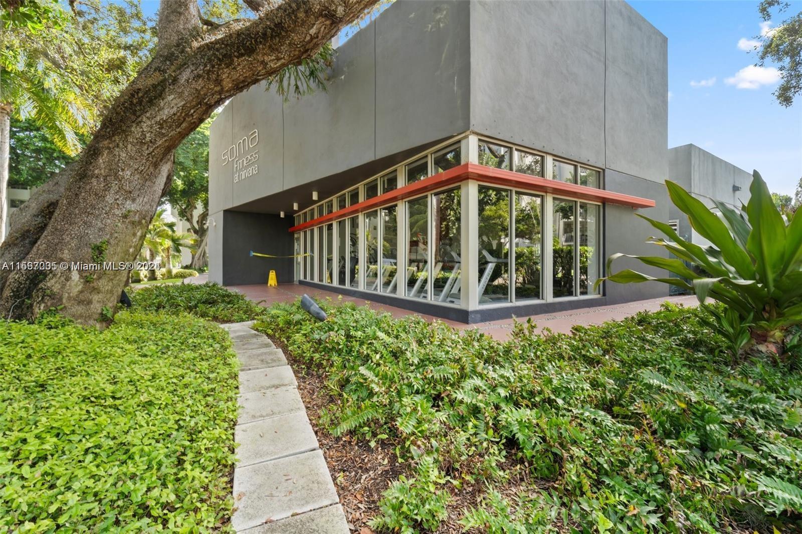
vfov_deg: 81.2
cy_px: 267
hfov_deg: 104.3
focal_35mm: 14
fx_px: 312
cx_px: 401
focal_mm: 14
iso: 320
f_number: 11
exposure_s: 1/6
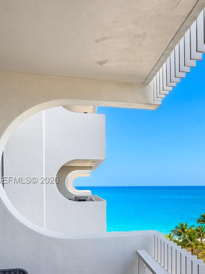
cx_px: 236
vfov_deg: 38.5
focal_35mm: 49
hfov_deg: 26.8
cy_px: 181
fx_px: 387
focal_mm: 24
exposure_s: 1/320
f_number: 8
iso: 100
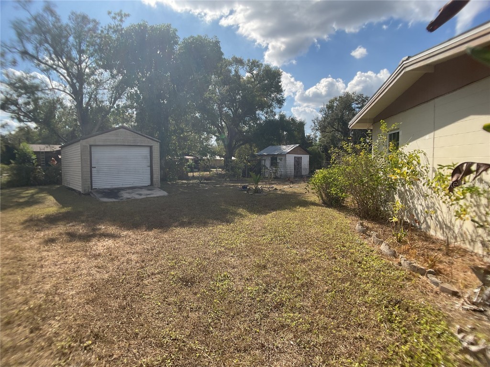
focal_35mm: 29
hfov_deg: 61.7
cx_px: 245
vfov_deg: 48.2
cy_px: 184
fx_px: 411
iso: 16
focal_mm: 3
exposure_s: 1/2058
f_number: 1.8
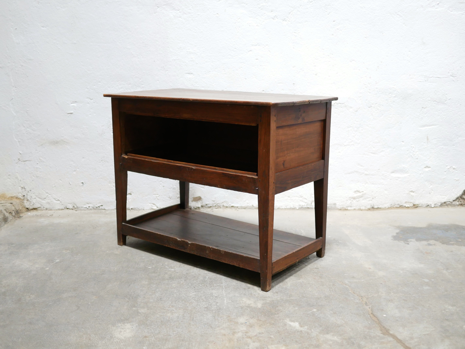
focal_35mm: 40
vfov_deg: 36.0
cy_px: 174
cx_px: 232
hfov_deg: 46.8
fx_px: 538
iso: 800
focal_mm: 20
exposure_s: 1/60
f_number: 1.7
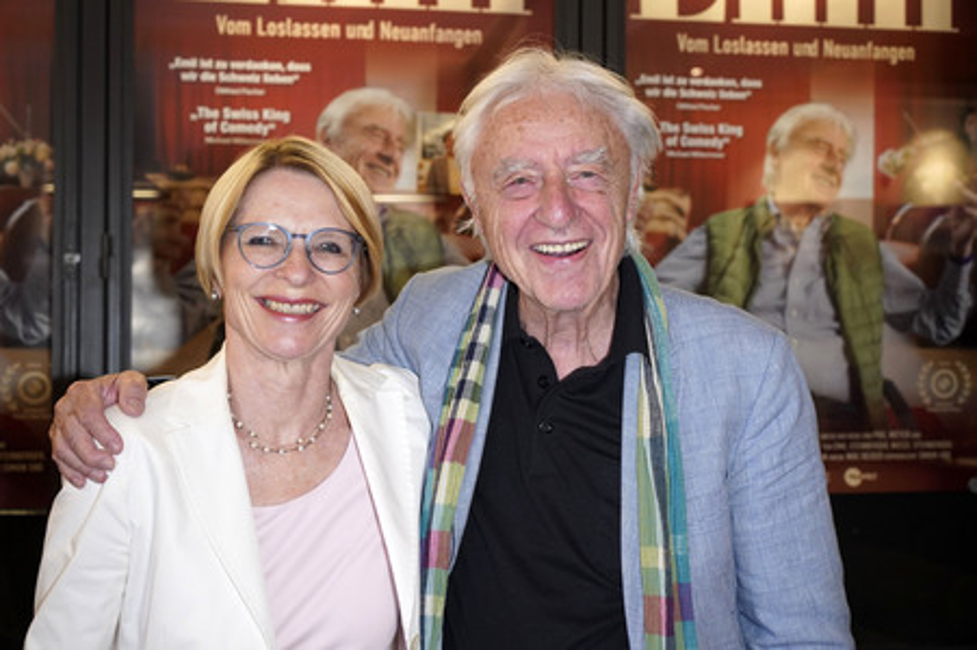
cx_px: 488
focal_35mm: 52
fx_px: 1410
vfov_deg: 26.0
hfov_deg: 38.2
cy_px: 325
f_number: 5.6
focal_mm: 52
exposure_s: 1/100
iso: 2000
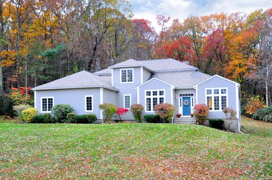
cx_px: 136
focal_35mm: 30
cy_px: 90
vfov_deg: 43.5
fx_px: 226
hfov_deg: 62.0
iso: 2000
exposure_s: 1/200
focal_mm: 20
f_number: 8
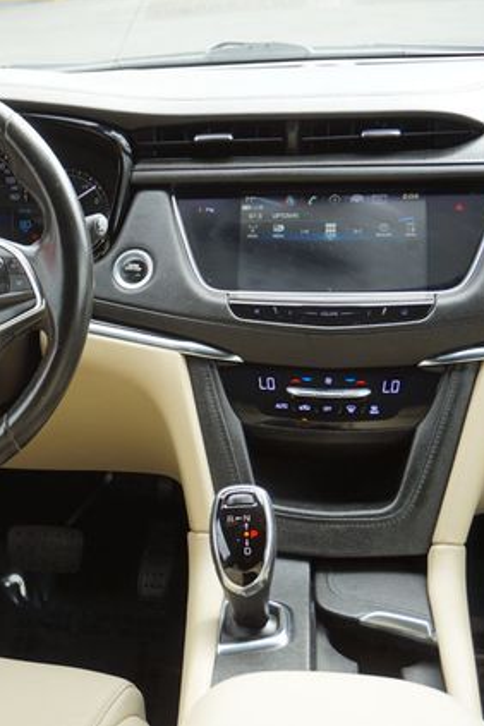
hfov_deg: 22.2
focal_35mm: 59
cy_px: 362
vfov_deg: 33.9
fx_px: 1190
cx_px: 14
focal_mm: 26
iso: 100
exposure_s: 1/60
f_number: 5
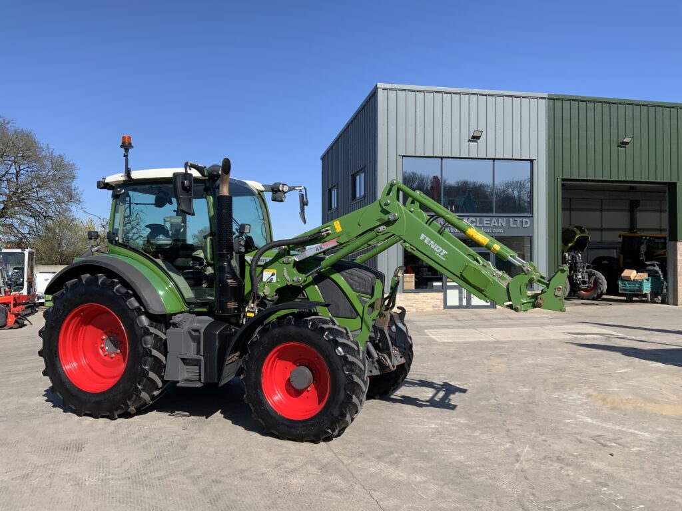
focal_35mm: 29
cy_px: 256
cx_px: 341
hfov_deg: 61.7
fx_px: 571
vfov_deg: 48.2
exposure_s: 1/1786
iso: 16
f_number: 1.8
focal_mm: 3
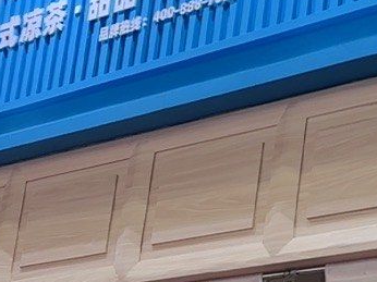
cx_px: 108
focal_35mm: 100
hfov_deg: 19.6
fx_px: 1088
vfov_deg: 14.6
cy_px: 259
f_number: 1.78
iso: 64
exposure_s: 1/114
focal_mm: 6.86
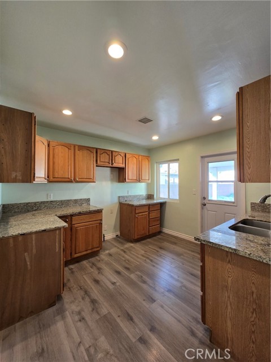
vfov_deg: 106.2
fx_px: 136
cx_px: 136
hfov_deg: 89.9
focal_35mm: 13
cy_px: 181
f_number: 2.2
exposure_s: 1/60
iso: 125
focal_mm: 2.2
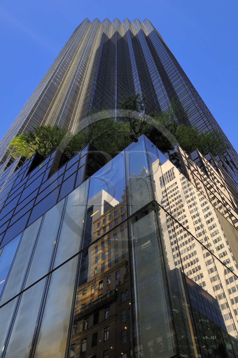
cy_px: 179
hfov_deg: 42.3
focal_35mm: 31
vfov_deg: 60.3
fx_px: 308
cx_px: 119
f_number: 16
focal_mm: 31
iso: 800
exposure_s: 1/200
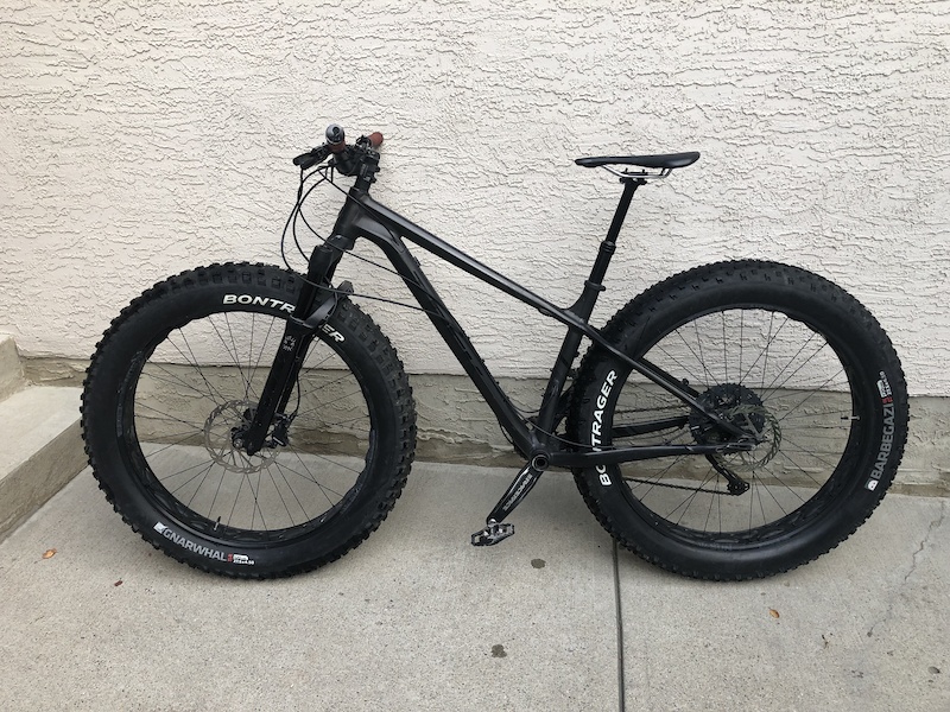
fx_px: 768
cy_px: 356
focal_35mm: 28
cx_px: 475
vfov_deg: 49.7
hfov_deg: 63.4
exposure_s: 1/120
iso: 40
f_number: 1.8
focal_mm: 3.99
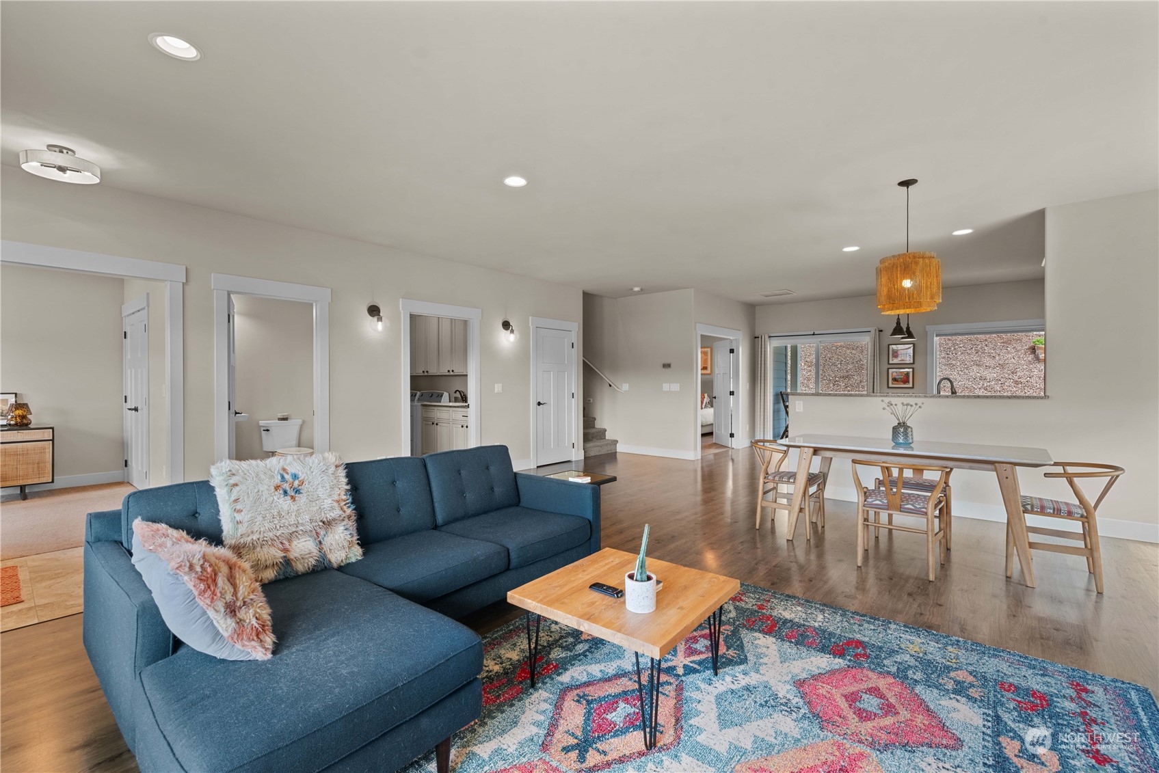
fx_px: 483
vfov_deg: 77.4
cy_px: 386
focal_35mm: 15
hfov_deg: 100.4
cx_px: 580
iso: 200
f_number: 8
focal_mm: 15
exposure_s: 1/4
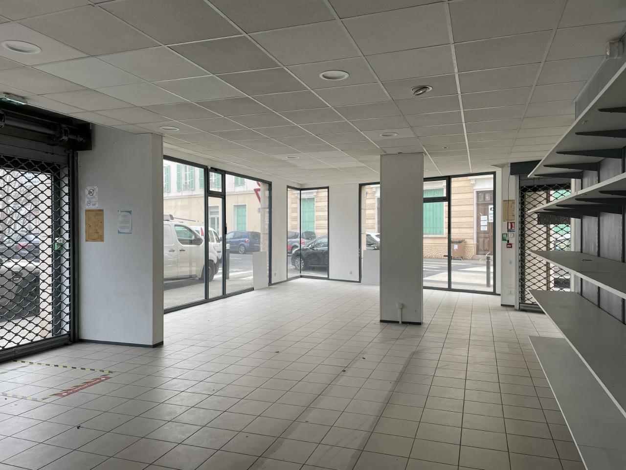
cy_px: 235
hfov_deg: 67.3
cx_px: 313
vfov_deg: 53.1
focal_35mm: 26
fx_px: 470
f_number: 1.6
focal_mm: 4.2
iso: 32
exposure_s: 1/137
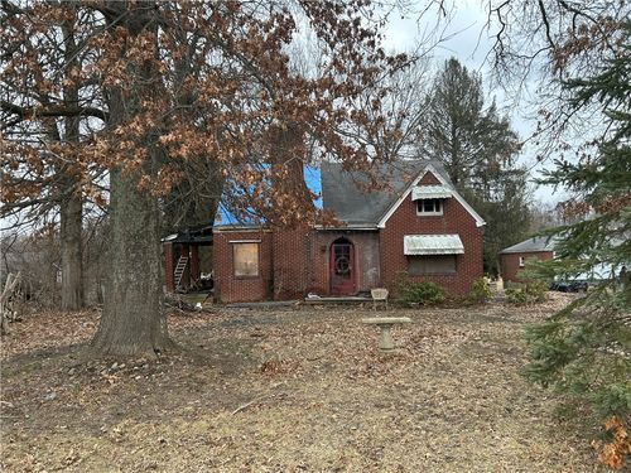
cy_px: 236
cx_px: 316
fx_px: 474
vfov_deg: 53.1
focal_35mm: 26
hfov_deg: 67.3
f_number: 1.5
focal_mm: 5.7
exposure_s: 1/129
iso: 50
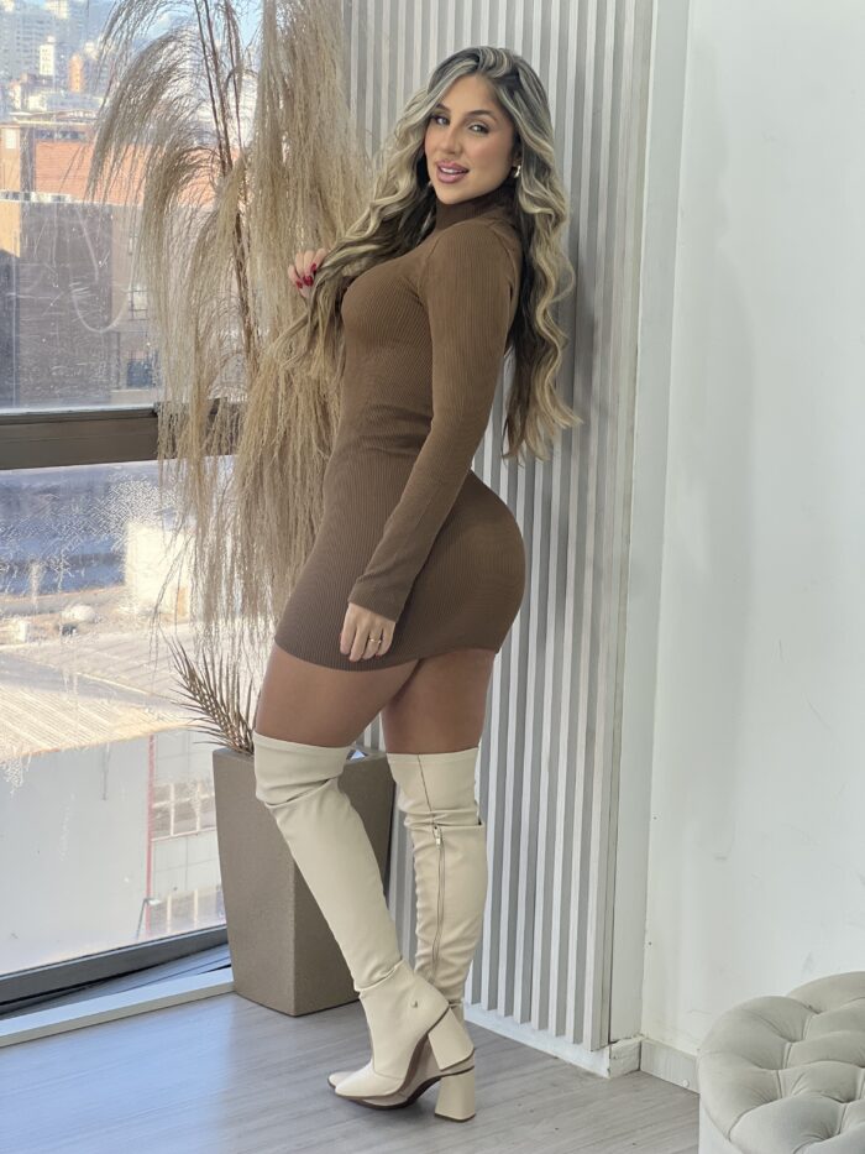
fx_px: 2565
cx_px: 432
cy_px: 577
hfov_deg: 19.1
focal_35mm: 77
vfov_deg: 25.3
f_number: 2.8
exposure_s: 1/120
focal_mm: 9
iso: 64
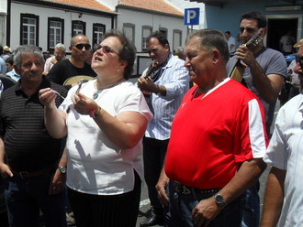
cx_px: 85
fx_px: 464
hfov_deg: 35.5
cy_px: 120
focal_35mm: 53
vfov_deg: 27.6
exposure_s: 1/350
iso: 100
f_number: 8.4
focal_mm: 6.3
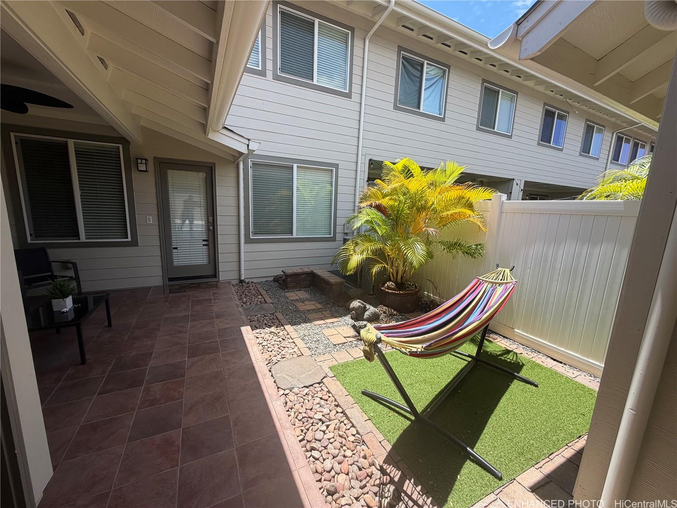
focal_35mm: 14
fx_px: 274
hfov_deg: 102.1
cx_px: 338
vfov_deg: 85.7
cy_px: 254
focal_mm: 2.22
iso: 40
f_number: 2.2
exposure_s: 1/625
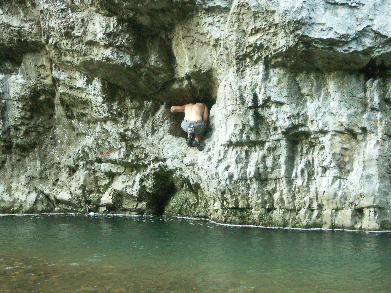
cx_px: 184
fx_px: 689
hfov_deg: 31.7
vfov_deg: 24.0
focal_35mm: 61
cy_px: 134
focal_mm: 11.5
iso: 160
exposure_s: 1/13
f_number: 3.5
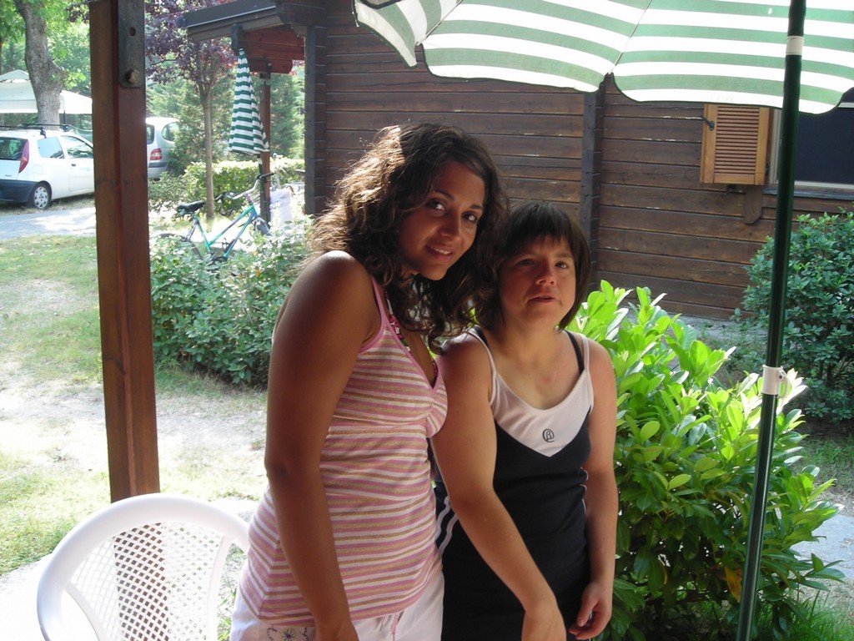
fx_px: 937
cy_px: 320
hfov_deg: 49.0
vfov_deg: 37.7
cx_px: 427
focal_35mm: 38
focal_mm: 6.3
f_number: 3.2
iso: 50
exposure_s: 1/38.4
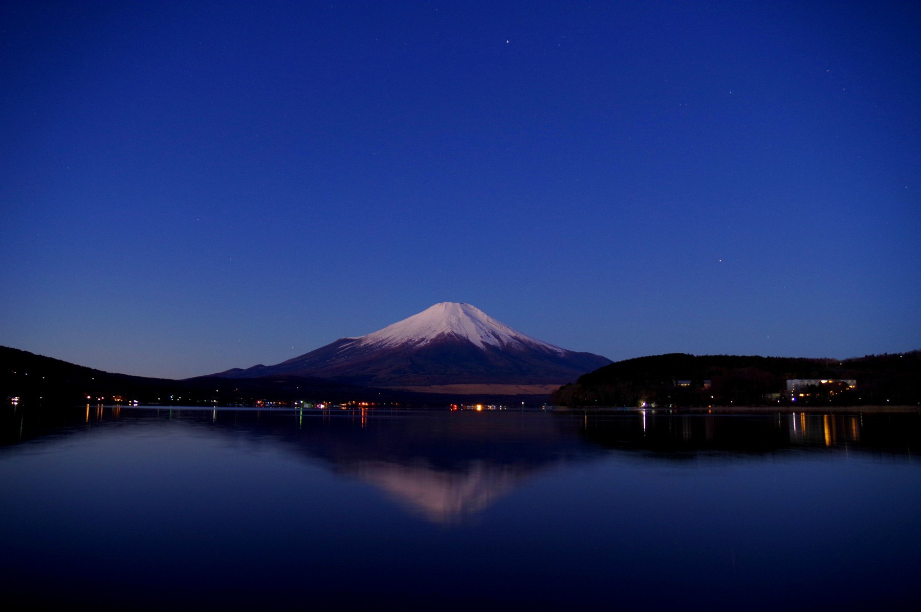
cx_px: 460
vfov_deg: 53.1
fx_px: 613
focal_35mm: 24
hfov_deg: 73.8
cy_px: 306
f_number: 2.8
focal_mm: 16
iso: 400
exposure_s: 3
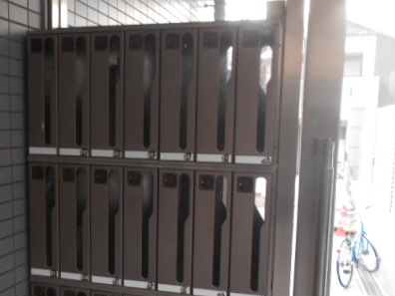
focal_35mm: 42
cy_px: 191
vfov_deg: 34.1
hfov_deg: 44.4
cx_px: 144
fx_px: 479
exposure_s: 1/30
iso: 200
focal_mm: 4.6
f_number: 3.2
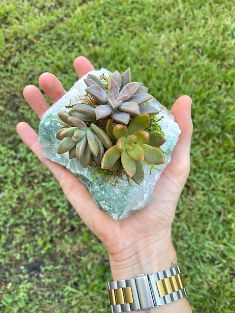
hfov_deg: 53.1
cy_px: 156
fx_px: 235
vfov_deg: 67.3
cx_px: 118
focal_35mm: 26
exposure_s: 1/122
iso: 32
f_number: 1.8
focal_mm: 4.25
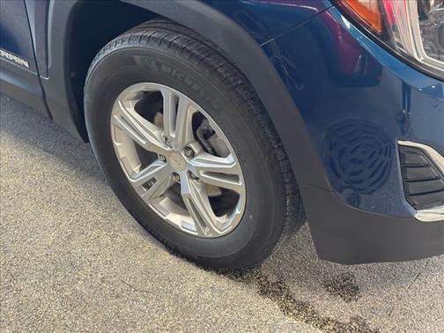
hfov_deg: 39.7
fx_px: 616
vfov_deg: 30.3
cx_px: 222
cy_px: 166
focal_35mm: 48
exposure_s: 1/60
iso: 250
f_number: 1.78
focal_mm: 6.76
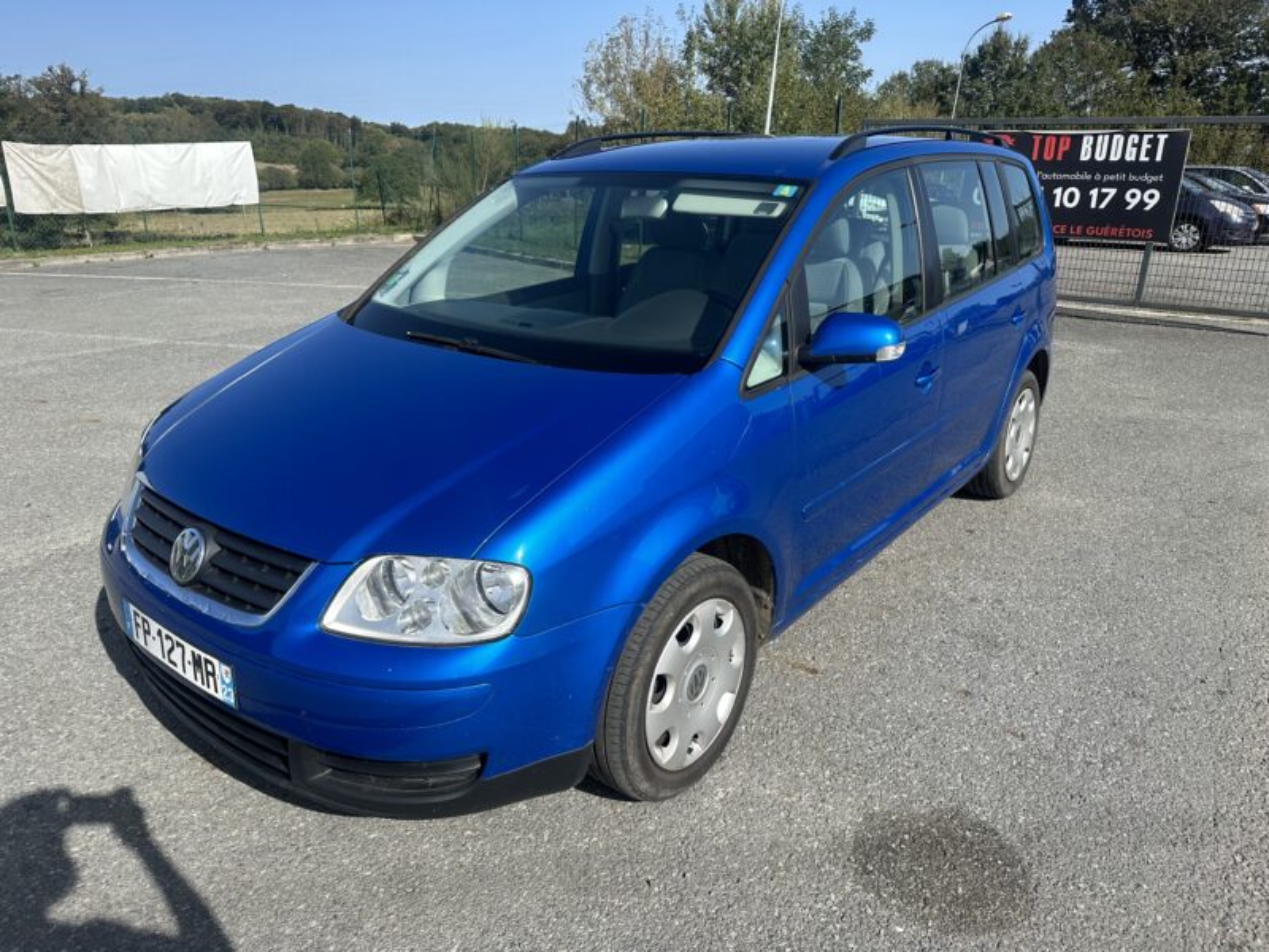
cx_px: 634
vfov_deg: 56.8
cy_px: 476
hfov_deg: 71.6
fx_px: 880
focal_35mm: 24
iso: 80
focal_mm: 6.86
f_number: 1.78
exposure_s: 1/3597
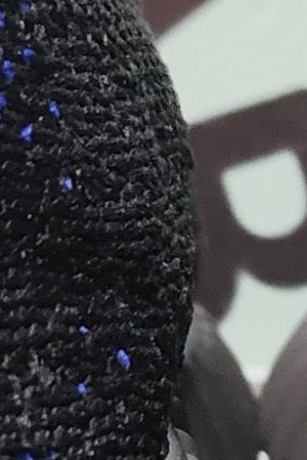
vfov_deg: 7.7
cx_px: 147
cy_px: 279
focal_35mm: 267
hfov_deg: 5.1
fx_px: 3415
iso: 193
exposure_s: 1/50
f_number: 1.79
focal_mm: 4.35
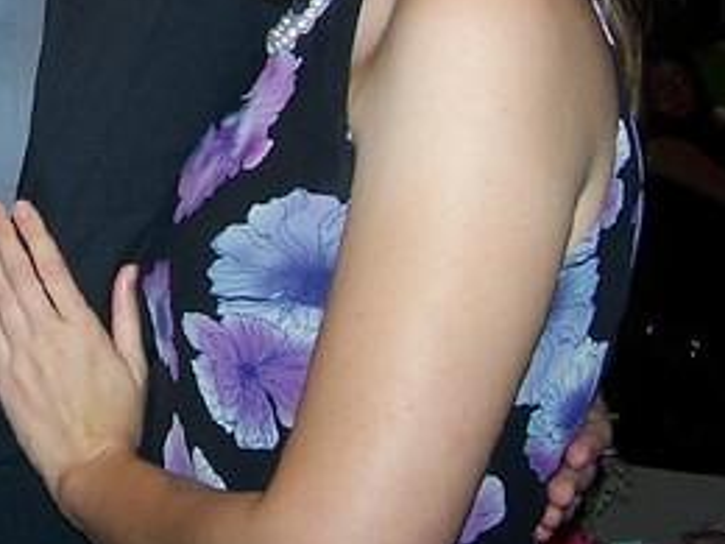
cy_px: -112
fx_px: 2220
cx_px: -95
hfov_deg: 17.8
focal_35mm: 106
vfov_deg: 13.6
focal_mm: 7.1
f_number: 2.8
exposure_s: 1/60
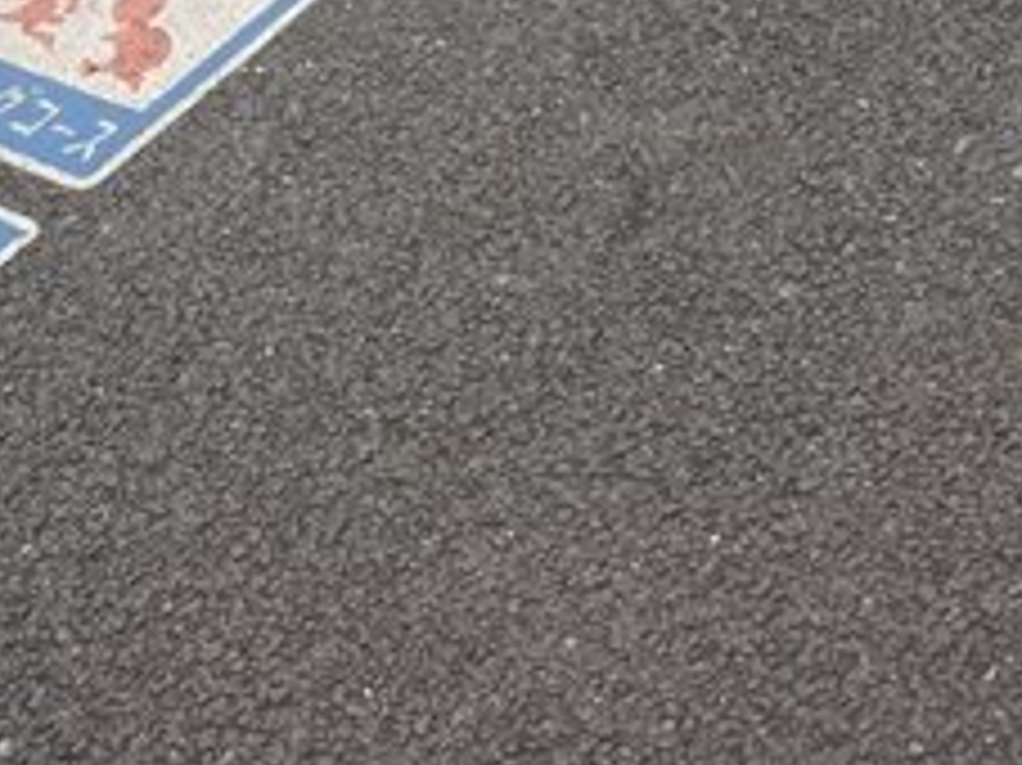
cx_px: 572
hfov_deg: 30.7
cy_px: 158
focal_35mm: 63
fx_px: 1859
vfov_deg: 22.9
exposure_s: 1/100
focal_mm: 22
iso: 100
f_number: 9
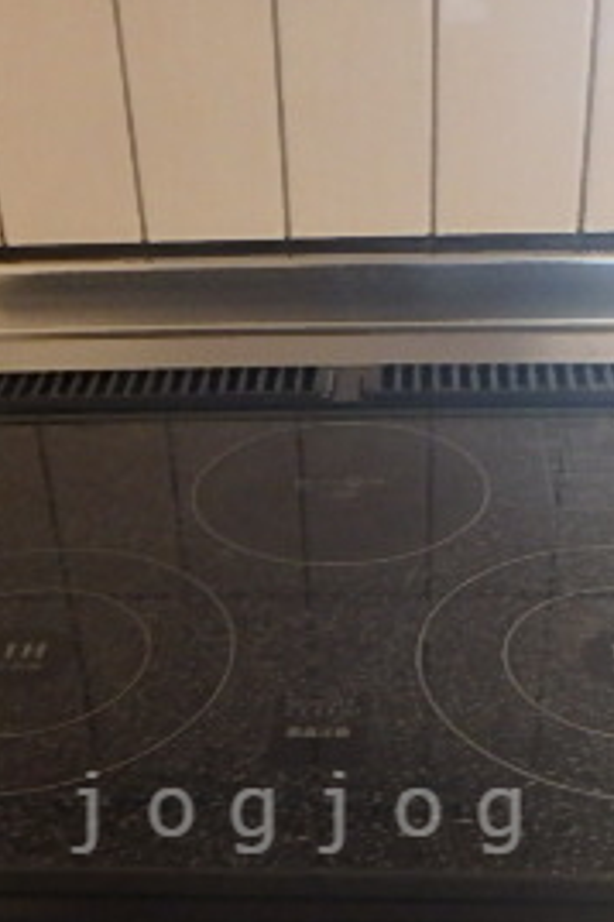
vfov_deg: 36.1
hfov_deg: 26.0
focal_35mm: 52
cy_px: 812
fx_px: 1332
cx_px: 305
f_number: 3.5
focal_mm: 3.7
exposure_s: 1/30
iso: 500
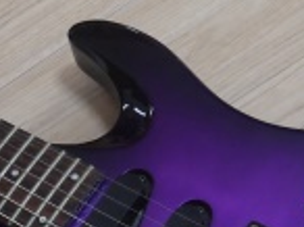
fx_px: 1078
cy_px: 264
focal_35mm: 123
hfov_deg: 15.9
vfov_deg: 11.8
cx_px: 62
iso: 400
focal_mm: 14
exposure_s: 1/60
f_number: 3.5
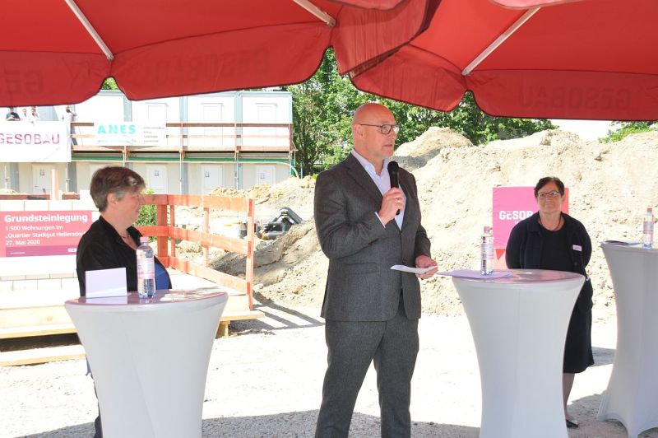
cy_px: 219
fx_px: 877
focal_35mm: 48
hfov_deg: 41.1
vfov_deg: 28.0
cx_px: 329
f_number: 7.1
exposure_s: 1/200
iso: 200
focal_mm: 32
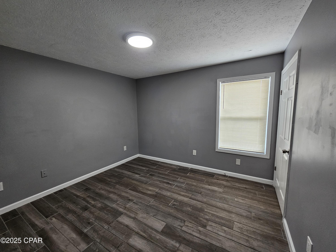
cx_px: 168
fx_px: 126
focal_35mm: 13
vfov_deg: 89.9
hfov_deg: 106.2
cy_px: 126
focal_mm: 2.2
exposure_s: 1/60
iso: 160
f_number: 2.2
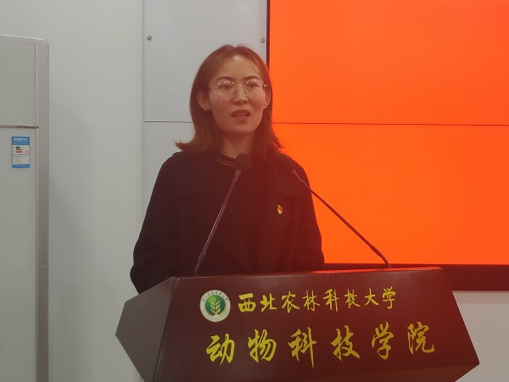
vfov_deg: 56.8
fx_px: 353
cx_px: 254
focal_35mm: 24
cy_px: 191
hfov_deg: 71.6
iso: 320
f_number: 1.9
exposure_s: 1/50
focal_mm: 3.94
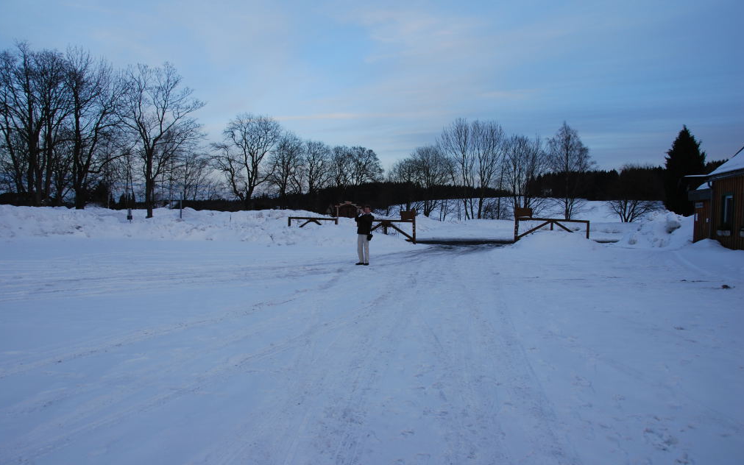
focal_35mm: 31
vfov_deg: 40.6
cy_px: 228
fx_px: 629
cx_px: 370
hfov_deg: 61.2
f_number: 5.6
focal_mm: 20
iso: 140
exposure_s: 1/125
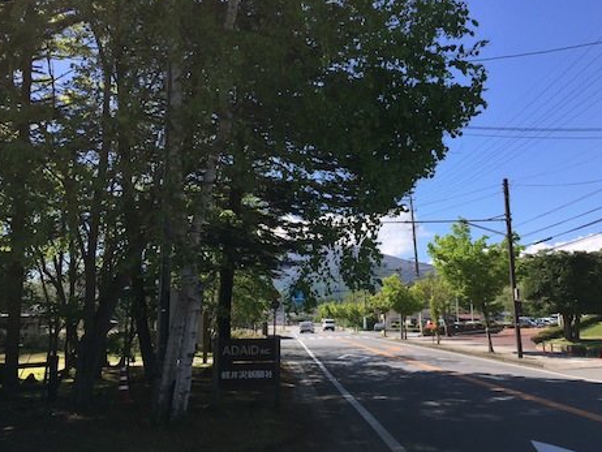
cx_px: 315
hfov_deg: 56.8
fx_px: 557
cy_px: 233
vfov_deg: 44.2
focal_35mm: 32
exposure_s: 1/2326
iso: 32
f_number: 2.2
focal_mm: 4.15
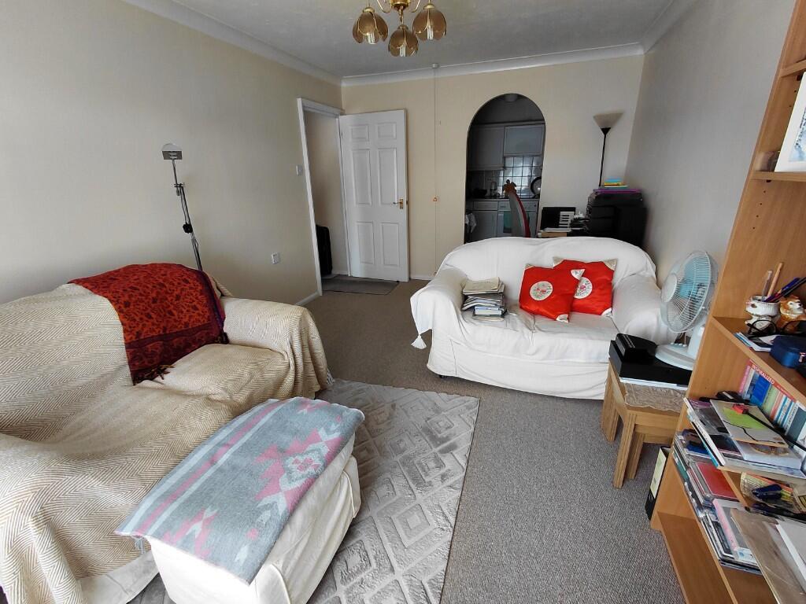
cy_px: 302
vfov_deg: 78.1
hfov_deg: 94.5
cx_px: 403
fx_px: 373
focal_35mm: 16
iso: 50
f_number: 2.2
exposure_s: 1/120
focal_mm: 1.64
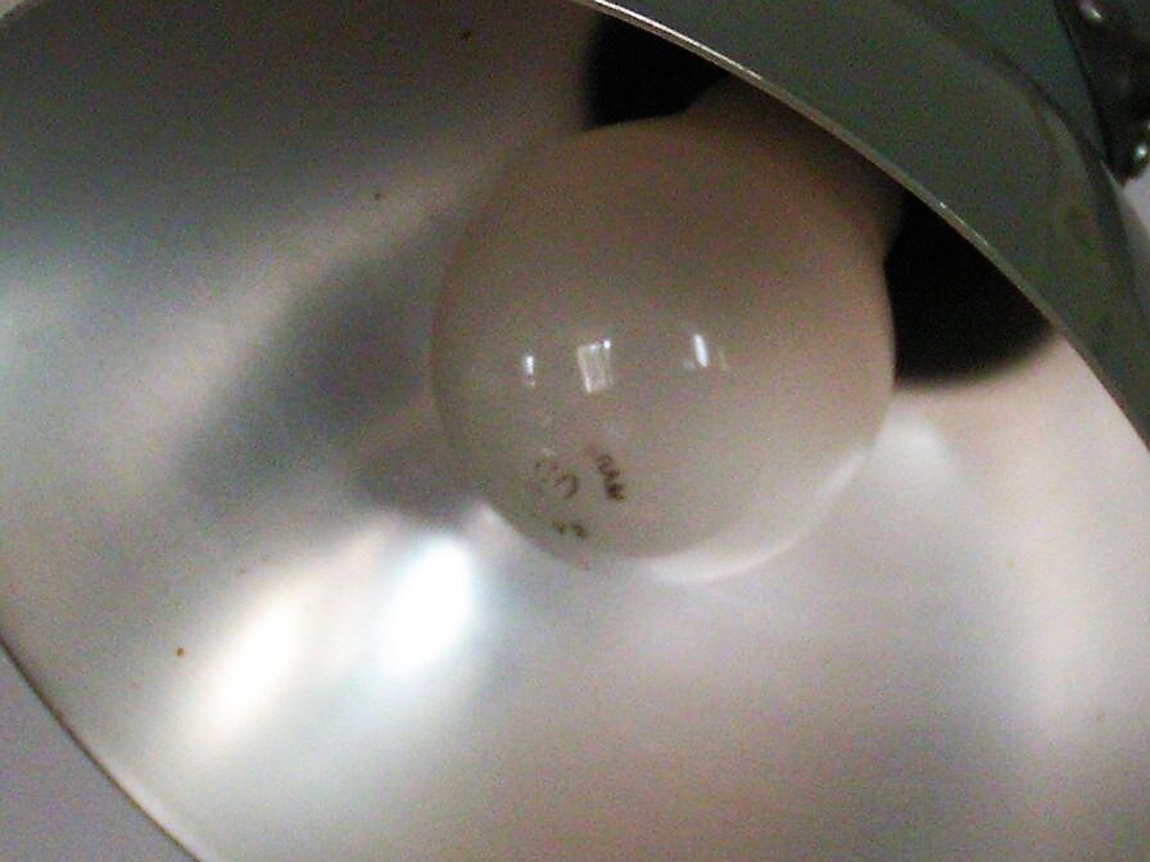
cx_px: 883
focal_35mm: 144
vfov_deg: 10.3
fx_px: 4784
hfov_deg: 13.7
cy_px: 368
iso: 200
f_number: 3.2
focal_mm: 9.7
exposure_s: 1/60
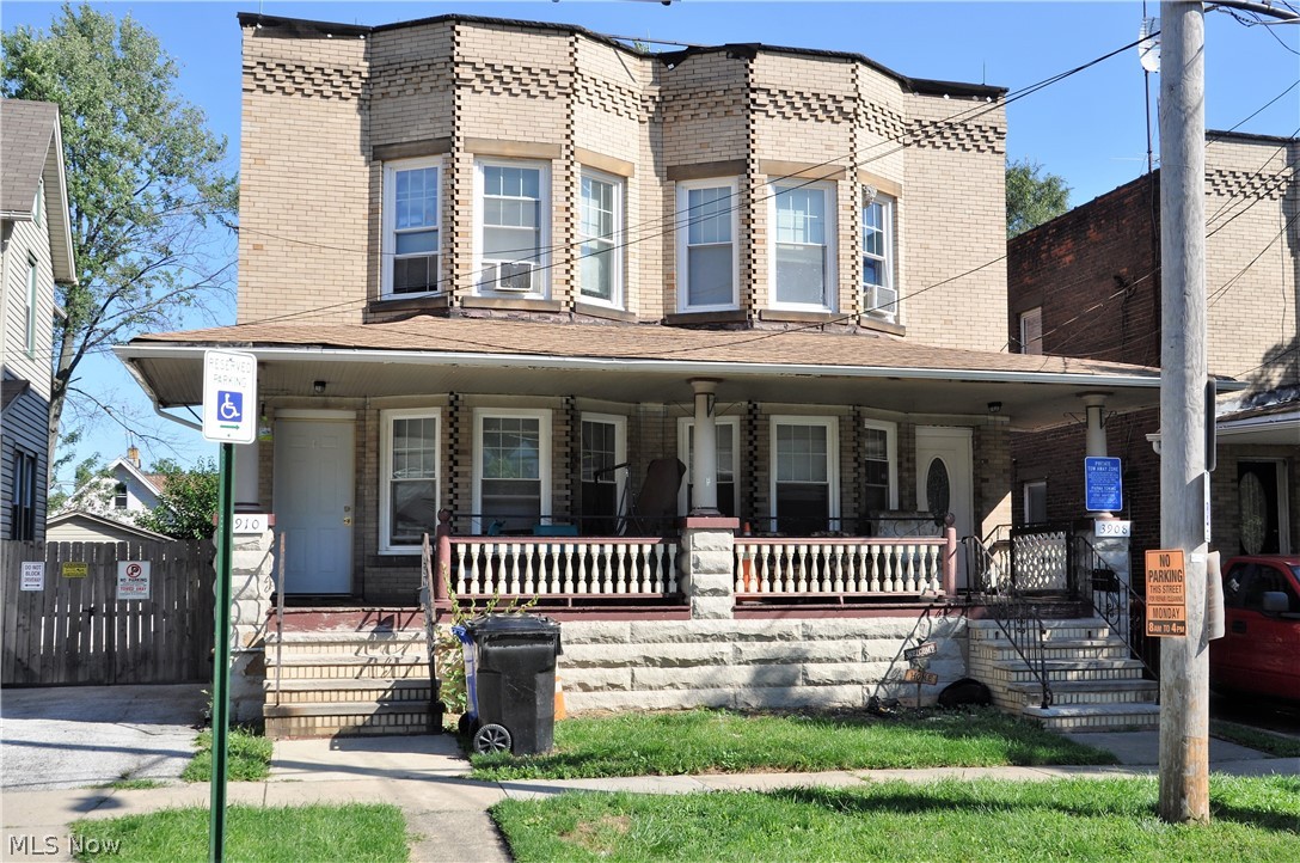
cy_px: 432
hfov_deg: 55.2
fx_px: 1244
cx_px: 650
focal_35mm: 34
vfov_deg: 38.2
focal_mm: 23
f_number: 9
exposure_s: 1/320
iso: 200
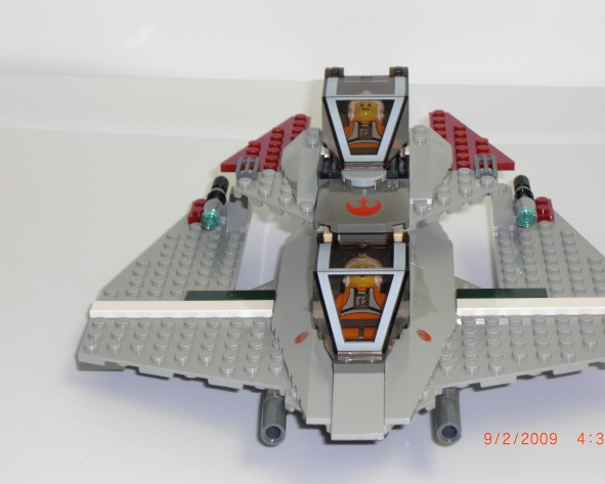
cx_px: 326
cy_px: 243
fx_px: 1683
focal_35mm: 94
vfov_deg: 16.4
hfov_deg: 20.4
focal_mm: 15.7
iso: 100
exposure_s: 1/60
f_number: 4.8
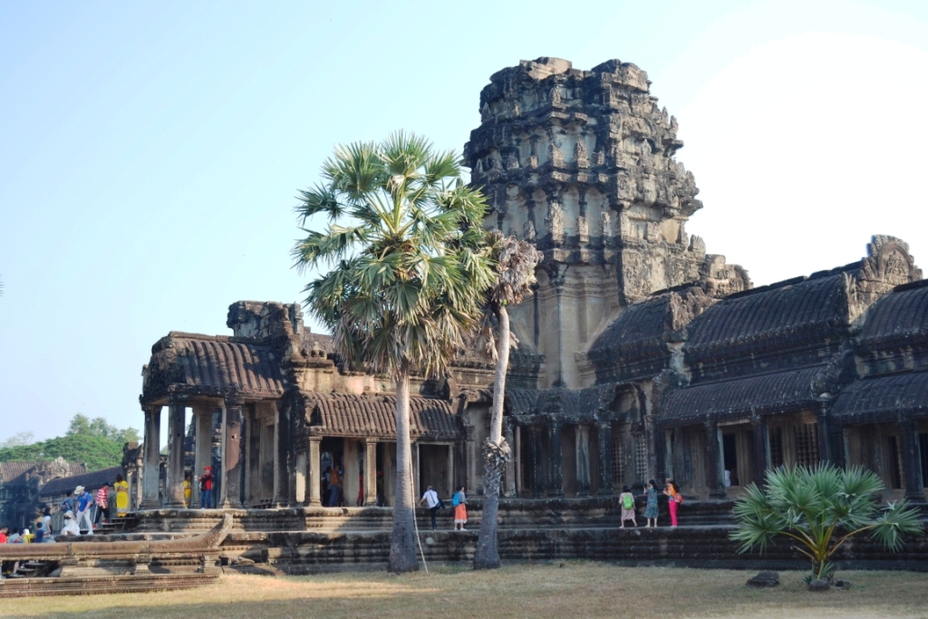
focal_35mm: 42
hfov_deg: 46.4
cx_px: 464
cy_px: 310
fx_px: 1083
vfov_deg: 31.9
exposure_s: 1/160
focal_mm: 28
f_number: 6.3
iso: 100
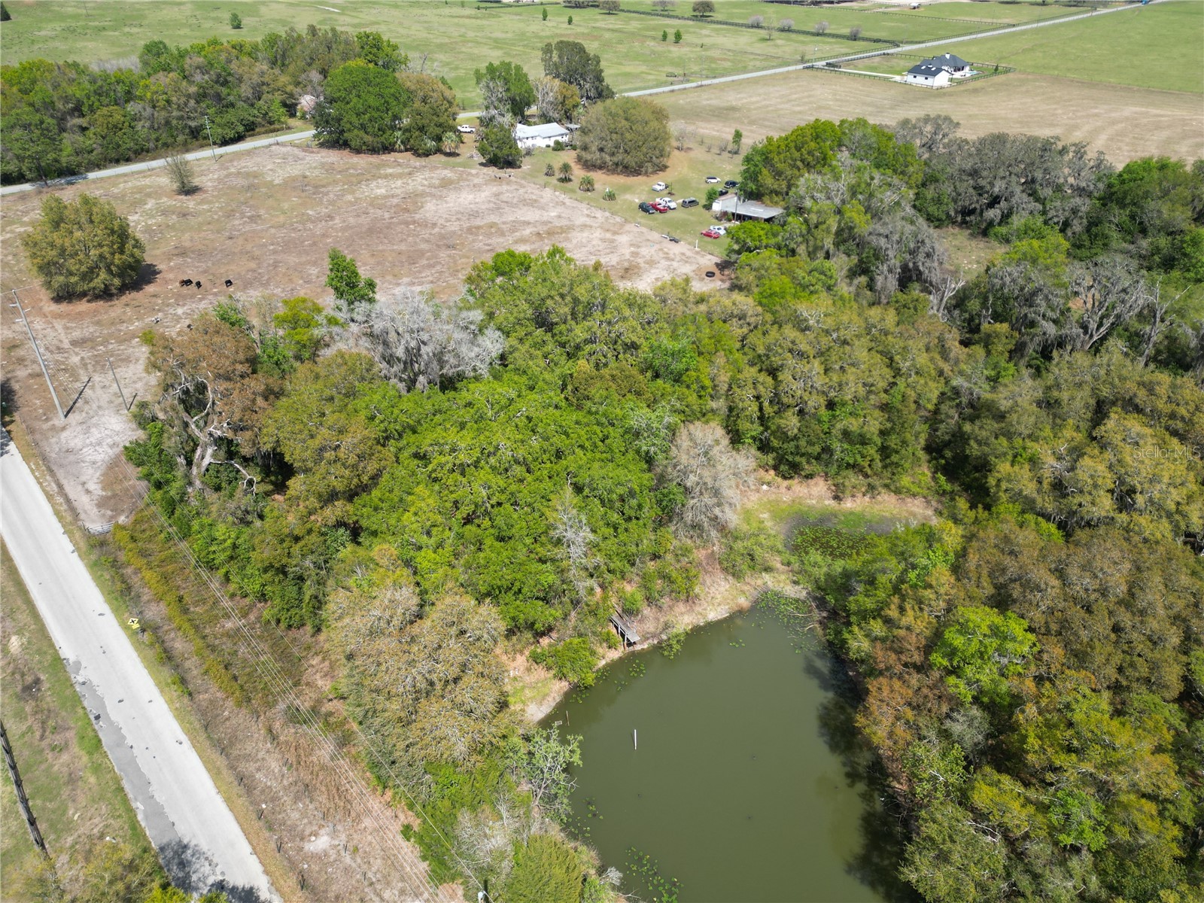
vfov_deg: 56.8
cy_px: 452
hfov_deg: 71.6
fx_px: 835
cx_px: 602
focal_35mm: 24
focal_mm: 6.72
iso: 100
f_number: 1.7
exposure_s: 1/2000
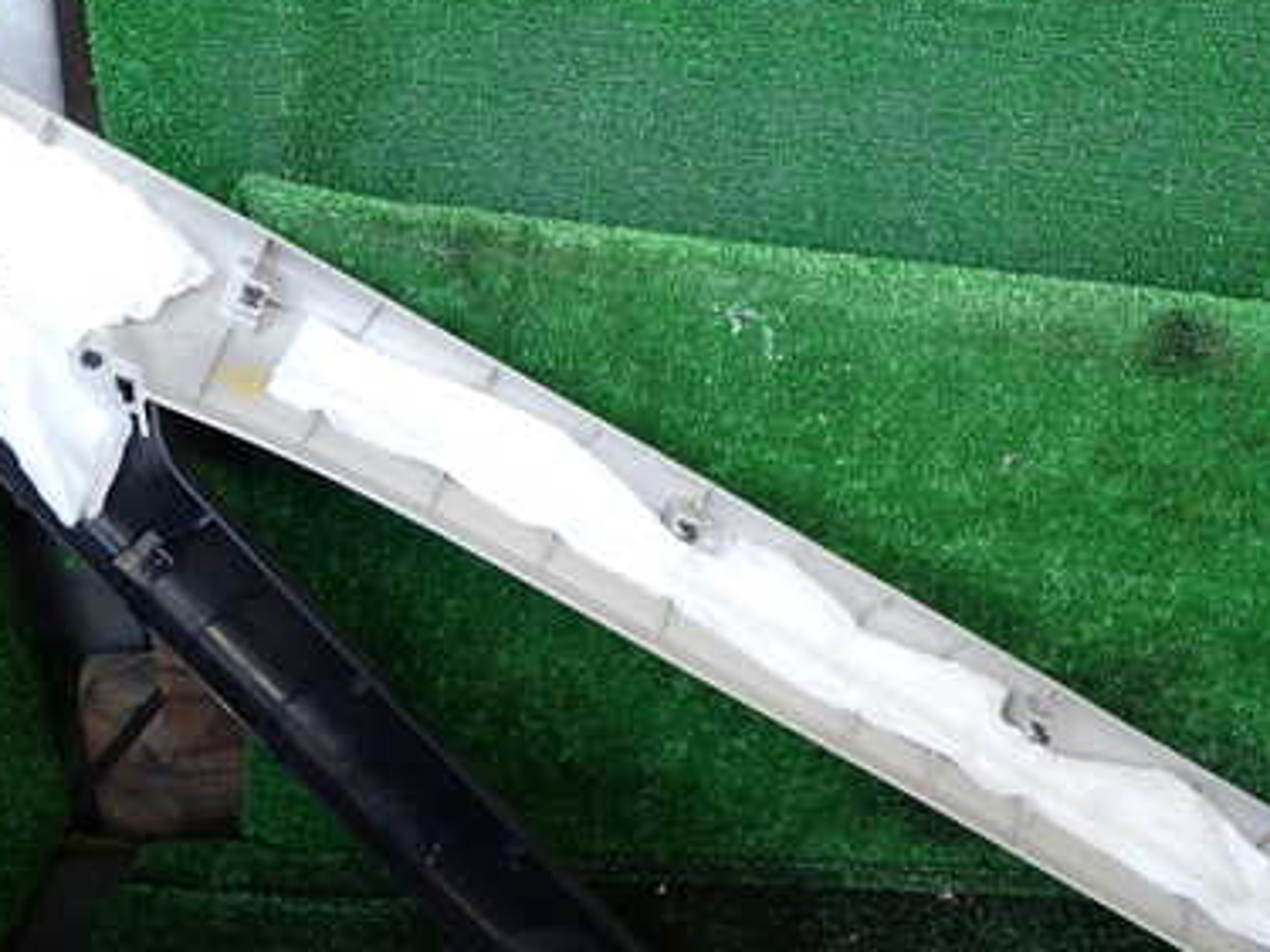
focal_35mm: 40
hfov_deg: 46.8
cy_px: 440
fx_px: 1467
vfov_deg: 35.9
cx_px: 593
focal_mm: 4.5
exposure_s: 1/60
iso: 125
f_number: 2
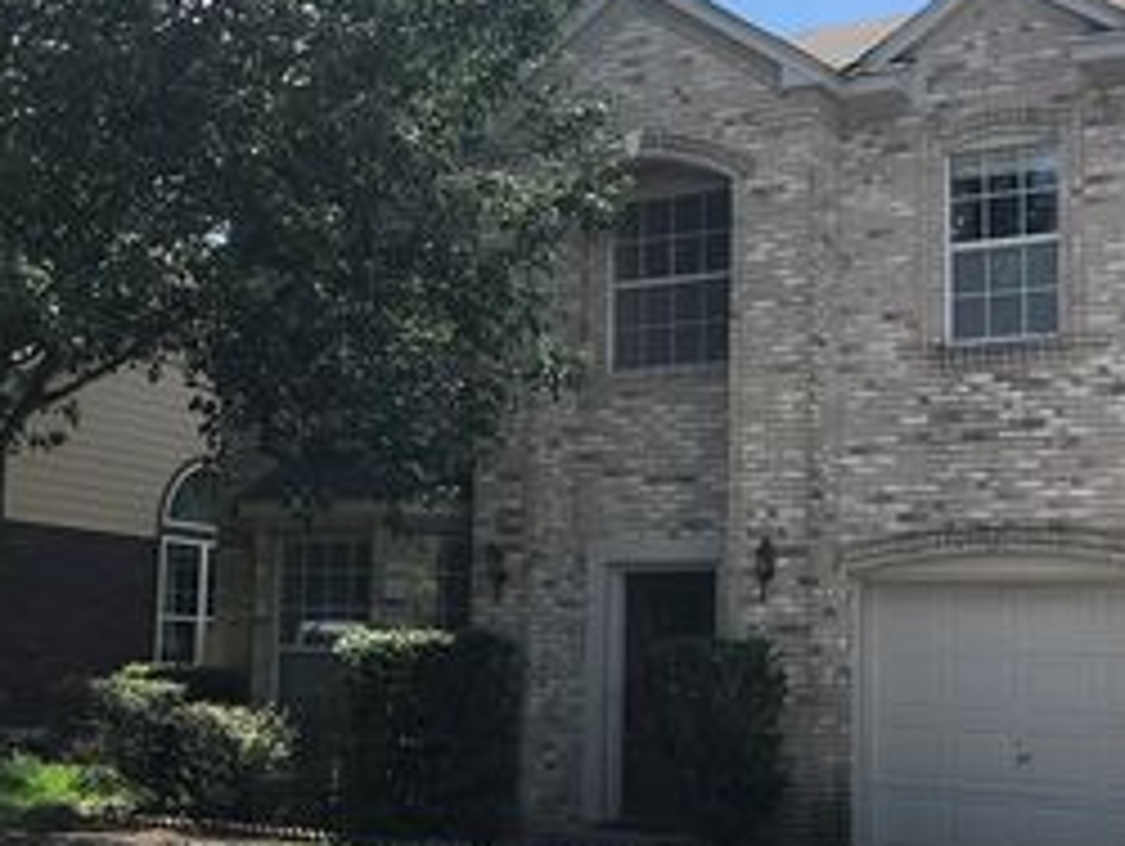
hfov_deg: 34.3
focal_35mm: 56
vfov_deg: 26.1
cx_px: 576
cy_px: 497
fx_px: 1822
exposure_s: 1/1773
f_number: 1.8
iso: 20
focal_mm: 3.99
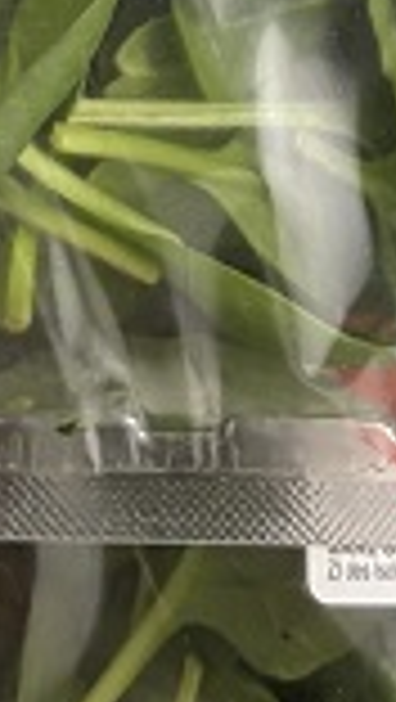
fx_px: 2701
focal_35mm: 145
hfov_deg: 8.3
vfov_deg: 12.7
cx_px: 9
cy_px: -765
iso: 200
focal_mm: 5.96
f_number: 1.6
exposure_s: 1/50
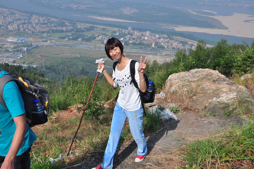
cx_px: 127
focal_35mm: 42
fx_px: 296
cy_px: 84
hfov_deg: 46.4
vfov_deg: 31.8
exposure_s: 1/320
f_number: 16
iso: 320
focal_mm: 28
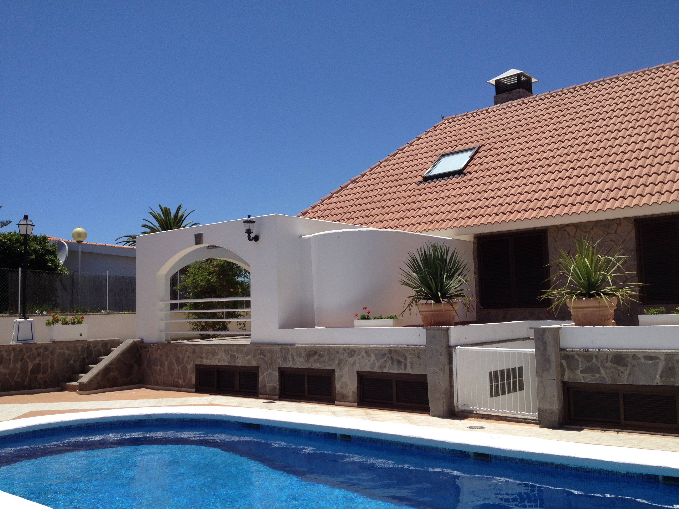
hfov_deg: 52.6
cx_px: 340
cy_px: 254
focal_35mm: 35
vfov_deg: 40.7
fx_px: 687
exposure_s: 1/2404
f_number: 2.4
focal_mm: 4.28
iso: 50
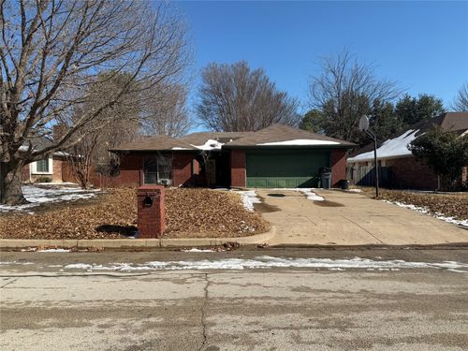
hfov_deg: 71.6
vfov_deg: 56.8
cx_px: 234
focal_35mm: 24
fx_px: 324
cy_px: 176
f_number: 1.78
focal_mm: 6.76
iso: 80
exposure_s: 1/5714
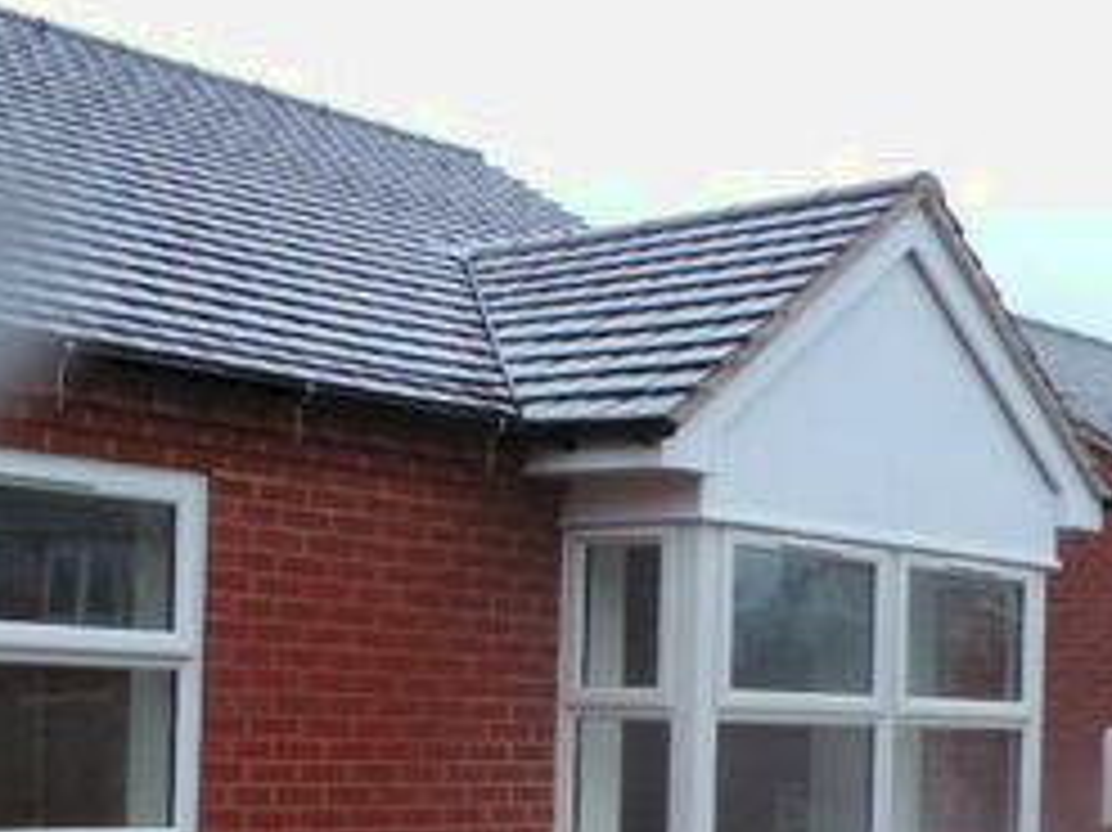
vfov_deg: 21.3
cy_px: 699
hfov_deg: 28.5
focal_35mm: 68
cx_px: 689
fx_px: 2183
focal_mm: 4.3
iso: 400
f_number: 3
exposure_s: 1/20
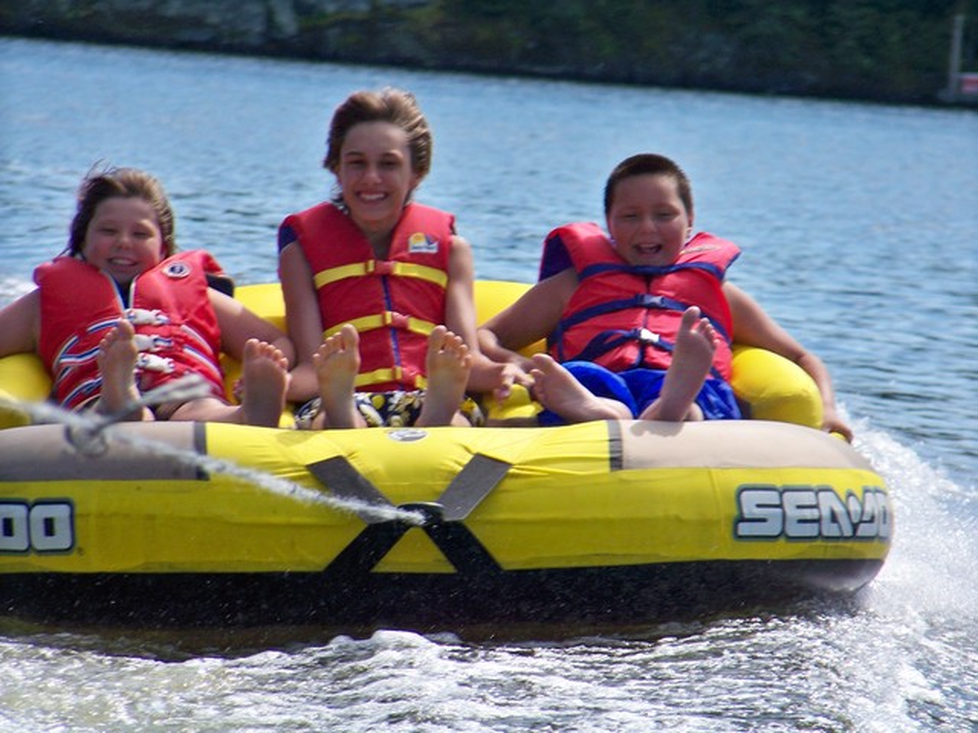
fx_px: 11188
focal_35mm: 396
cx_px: 489
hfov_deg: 5.0
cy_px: 366
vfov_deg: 3.8
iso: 80
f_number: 4.8
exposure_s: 1/400
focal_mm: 70.2
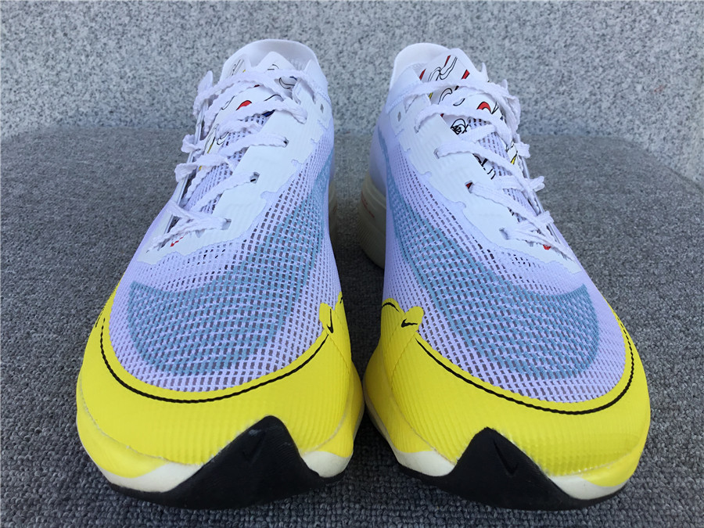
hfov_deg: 58.4
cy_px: 264
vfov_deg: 45.4
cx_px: 352
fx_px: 630
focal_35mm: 31
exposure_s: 1/362
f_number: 2.4
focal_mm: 3.3
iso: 25
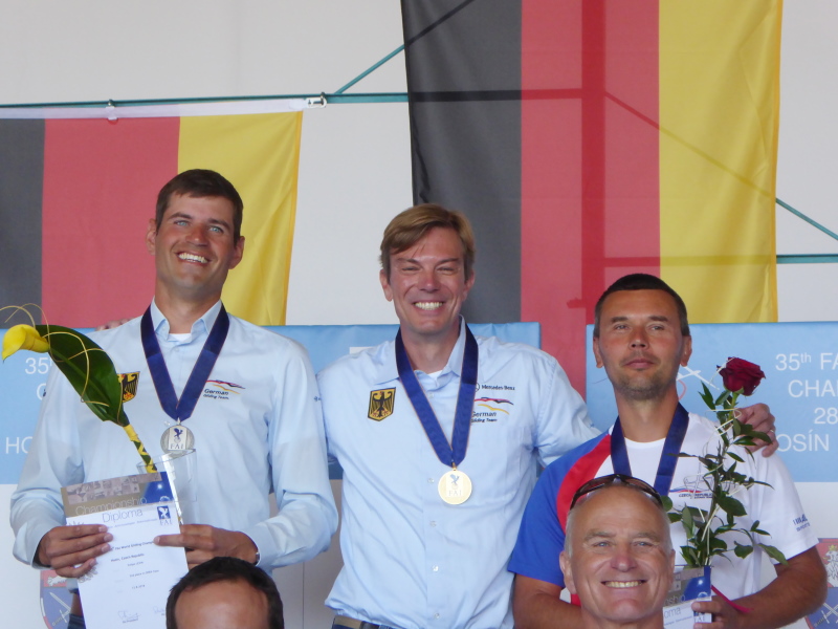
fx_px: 4285
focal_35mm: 177
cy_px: 314
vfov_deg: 8.4
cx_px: 419
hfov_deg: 11.2
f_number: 5.5
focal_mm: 28.7
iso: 320
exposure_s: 1/80
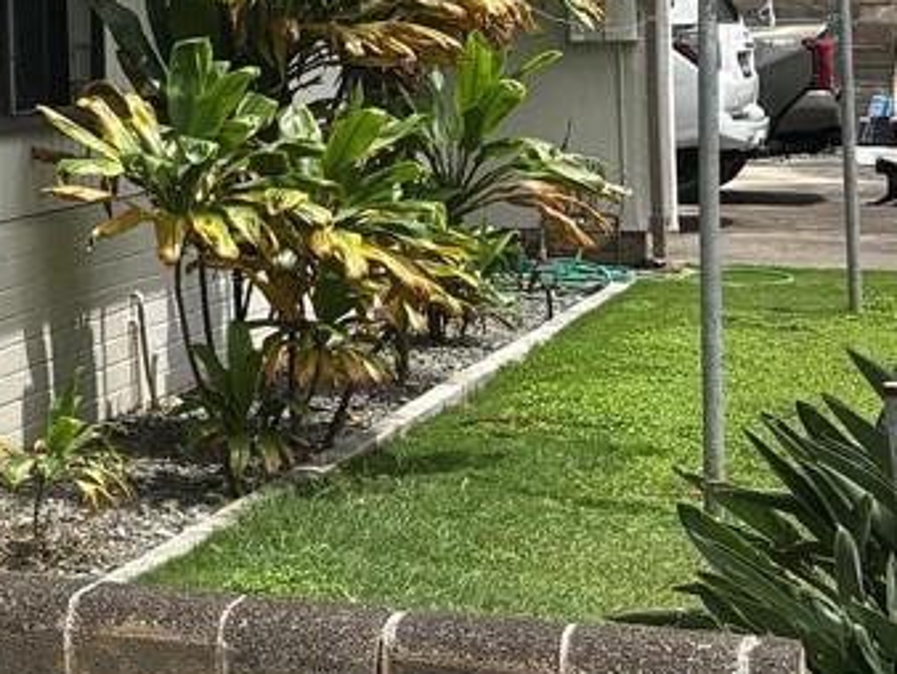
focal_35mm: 123
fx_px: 3190
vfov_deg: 11.8
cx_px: -796
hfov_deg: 13.9
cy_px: -159
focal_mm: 5.96
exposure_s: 1/3106
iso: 50
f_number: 1.6
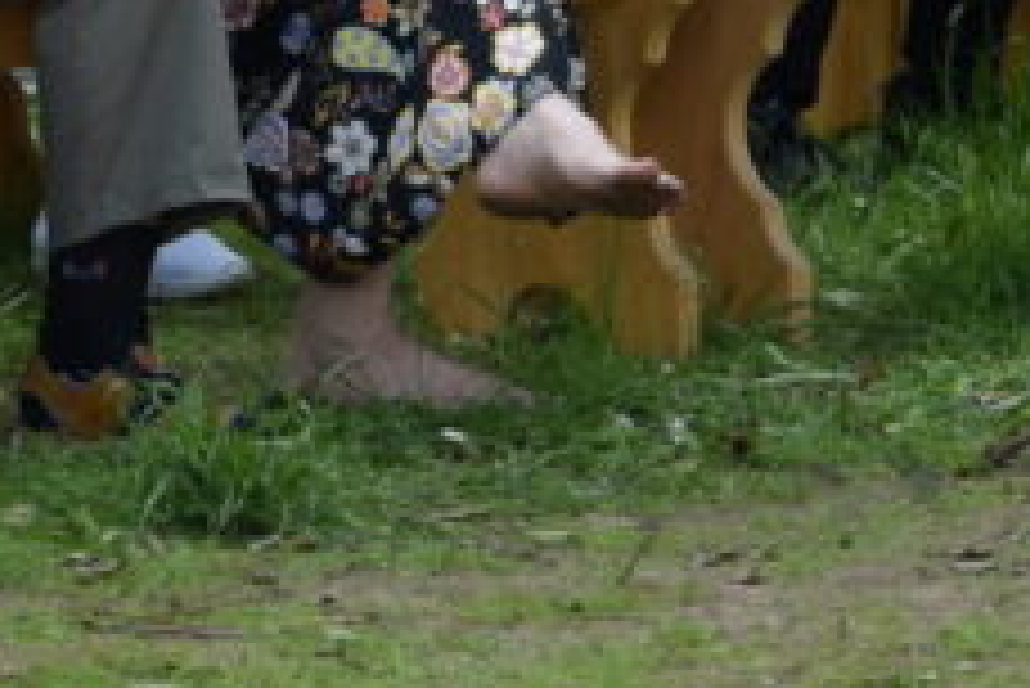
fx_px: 21128
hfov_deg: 2.8
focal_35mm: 738
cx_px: 27
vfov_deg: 1.9
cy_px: -807
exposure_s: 1/1000
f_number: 4.8
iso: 800
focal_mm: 110
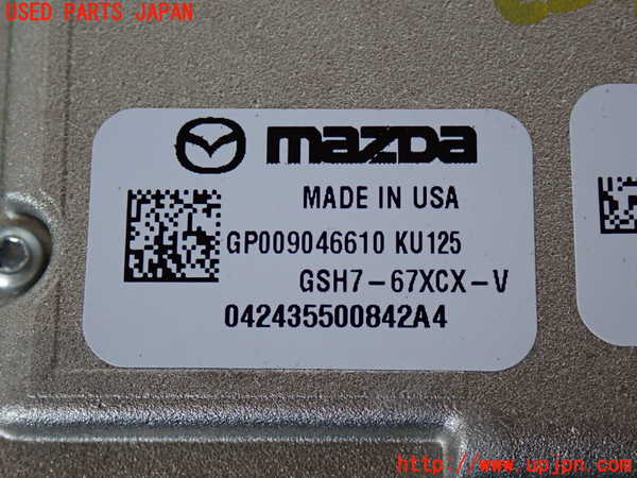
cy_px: 239
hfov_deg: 27.4
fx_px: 1307
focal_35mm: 71
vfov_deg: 20.7
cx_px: 318
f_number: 3.9
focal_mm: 12.73
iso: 640
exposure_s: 1/60
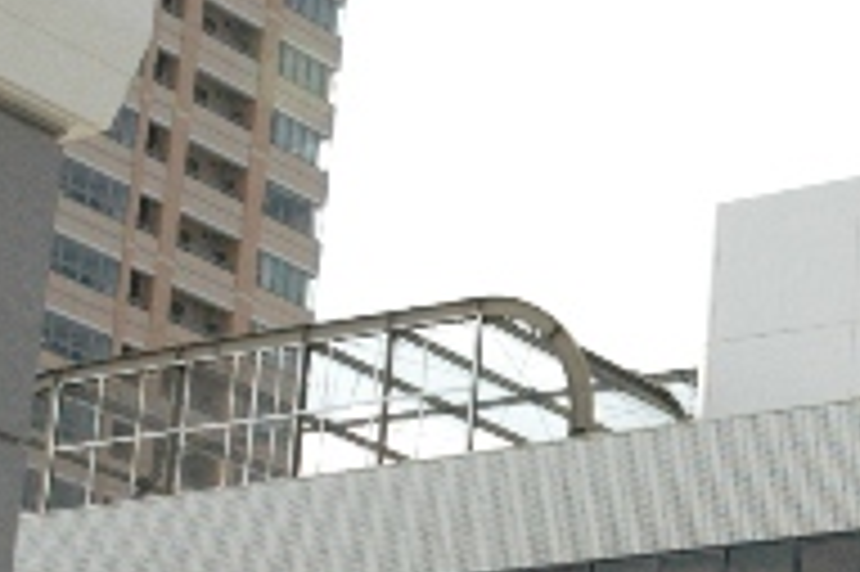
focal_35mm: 128
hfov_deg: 15.7
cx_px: 932
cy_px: 586
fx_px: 3045
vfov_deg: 10.6
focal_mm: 27
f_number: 14
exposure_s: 1/800
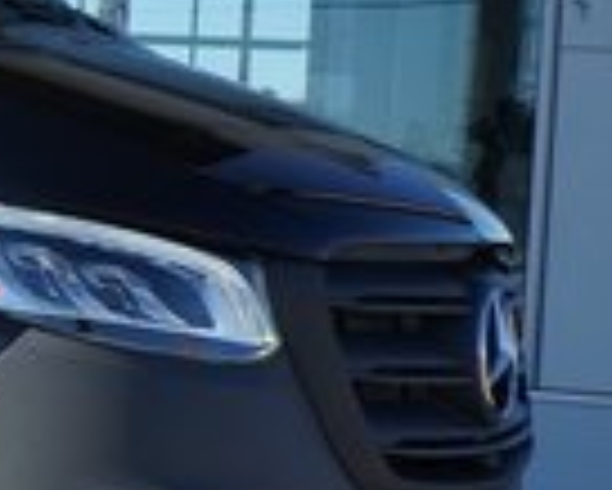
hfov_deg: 10.6
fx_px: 2882
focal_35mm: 159
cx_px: -788
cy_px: 142
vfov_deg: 9.7
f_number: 8
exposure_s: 1/1250
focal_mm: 36
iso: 800
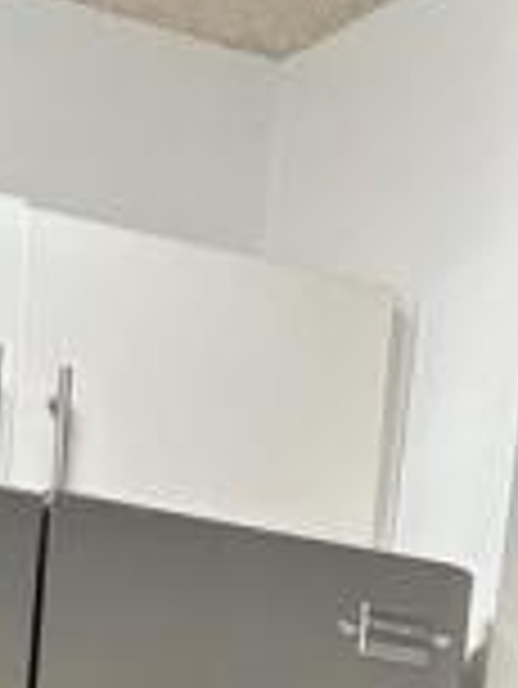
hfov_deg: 11.4
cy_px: 1524
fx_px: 2431
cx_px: -356
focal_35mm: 122
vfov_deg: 13.1
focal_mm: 5.96
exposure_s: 1/60
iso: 200
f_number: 1.6
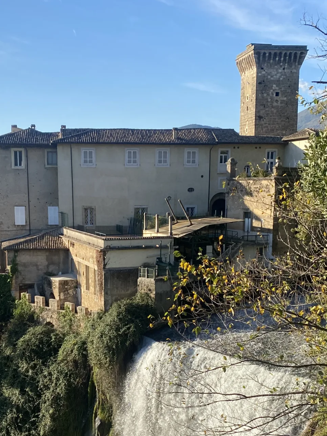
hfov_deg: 27.9
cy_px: 321
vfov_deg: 36.1
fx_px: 655
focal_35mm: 52
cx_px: 124
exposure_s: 1/1565
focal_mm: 4.25
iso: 32
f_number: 1.8
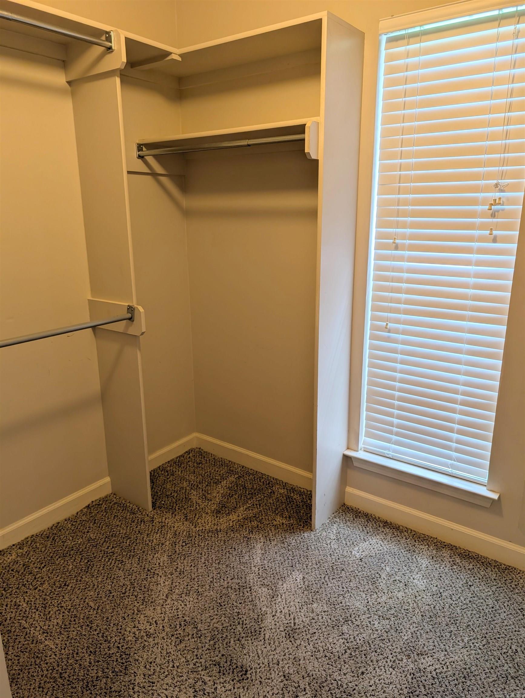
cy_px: 349
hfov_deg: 56.9
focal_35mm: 24
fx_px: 484
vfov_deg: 71.5
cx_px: 262
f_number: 1.68
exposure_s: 1/24
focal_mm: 6.9
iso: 39
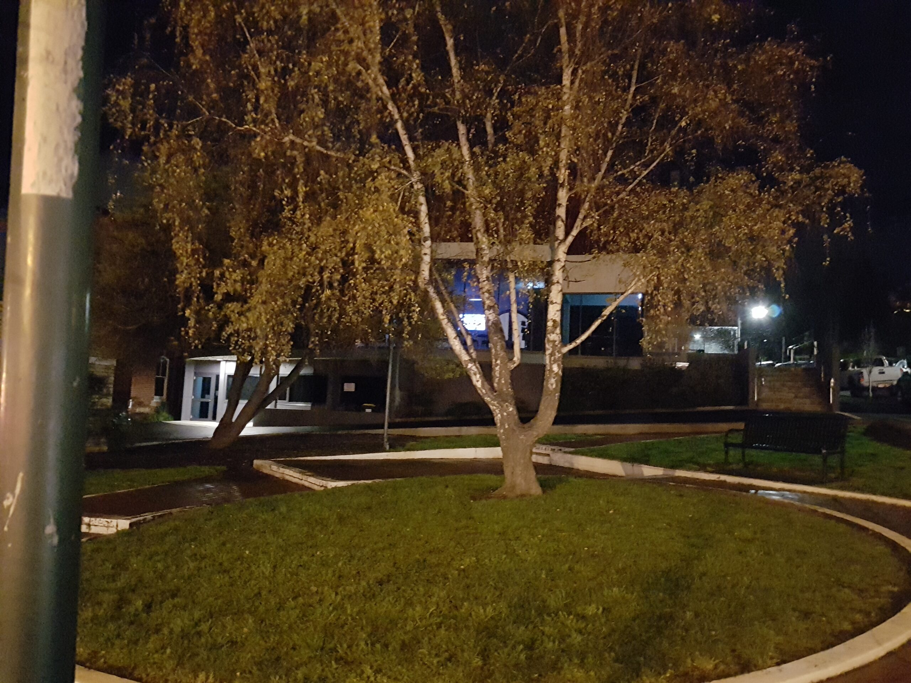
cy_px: 342
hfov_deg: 67.3
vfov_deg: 53.1
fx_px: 684
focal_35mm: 26
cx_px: 456
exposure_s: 1/5
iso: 1250
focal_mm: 4.2
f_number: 1.7
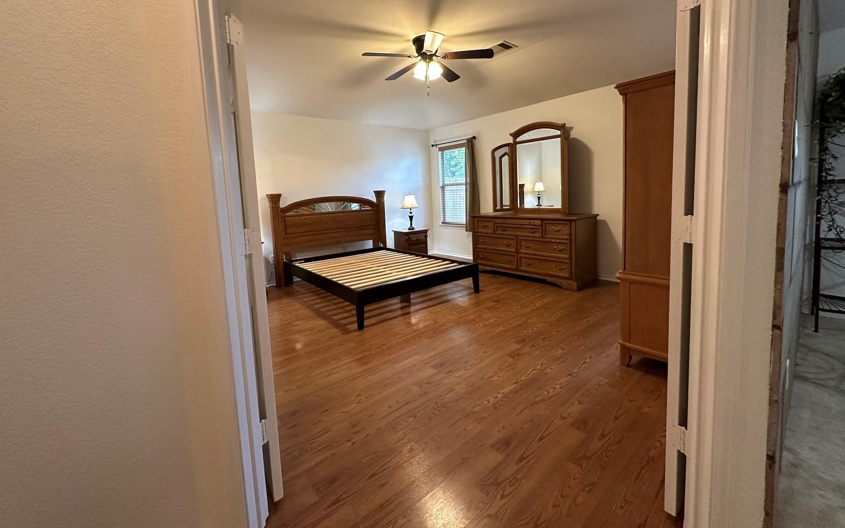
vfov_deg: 74.3
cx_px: 426
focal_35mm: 15
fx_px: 345
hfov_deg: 101.5
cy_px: 223
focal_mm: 2.22
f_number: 2.2
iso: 400
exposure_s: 1/60
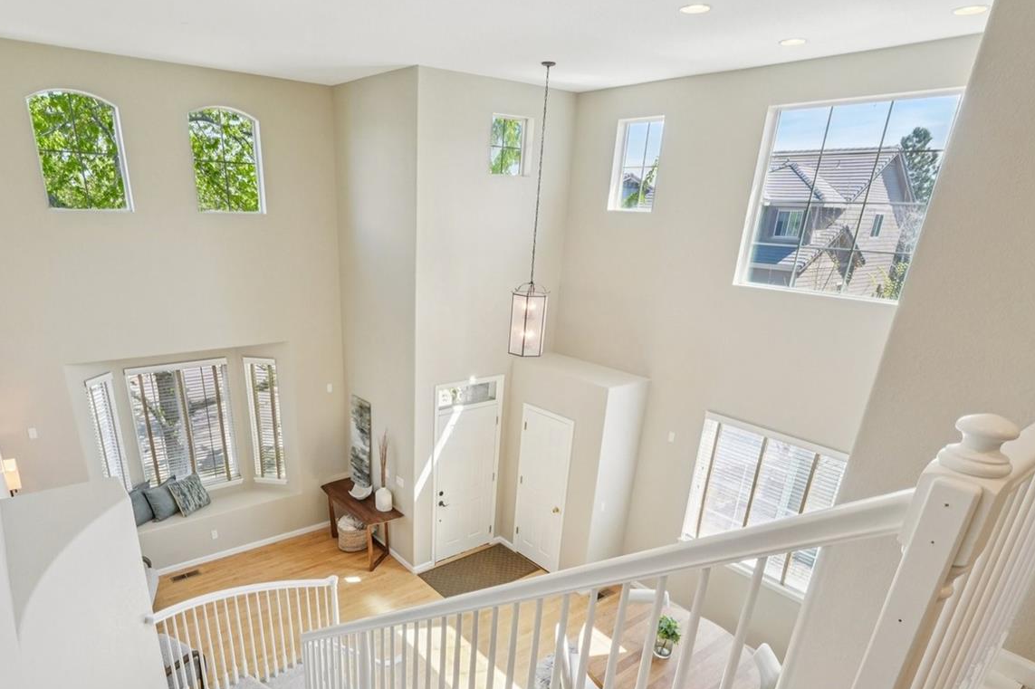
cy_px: 464
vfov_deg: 58.0
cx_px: 449
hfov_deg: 80.8
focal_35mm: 21
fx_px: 603
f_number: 8
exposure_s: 1/100
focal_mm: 10
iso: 800
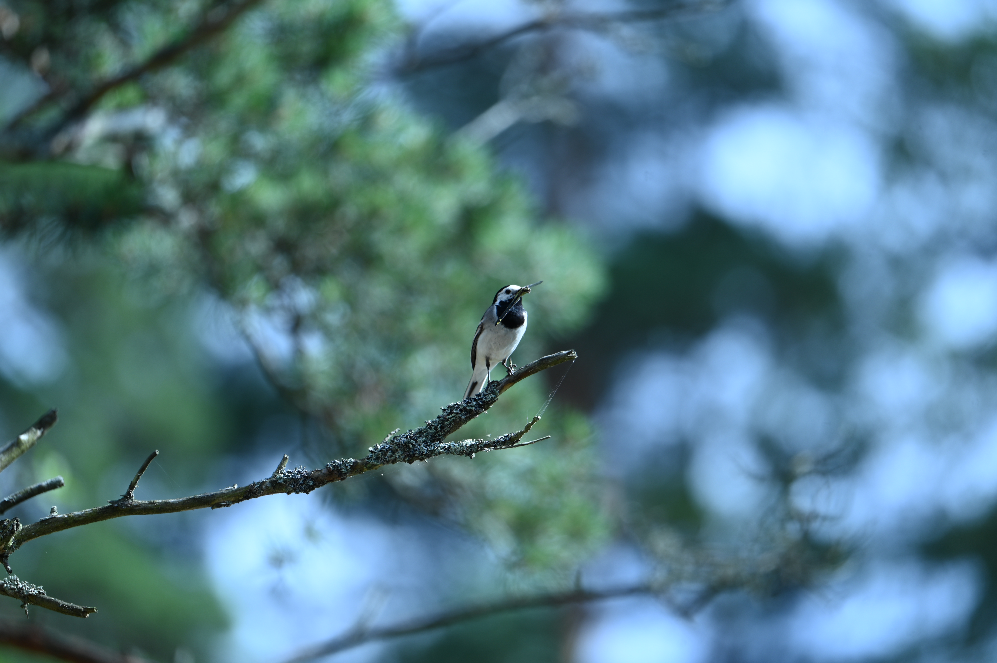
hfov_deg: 3.9
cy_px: 320
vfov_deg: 2.6
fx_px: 14724
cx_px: 493
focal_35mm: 532
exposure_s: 1/160
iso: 100
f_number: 6.7
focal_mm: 500
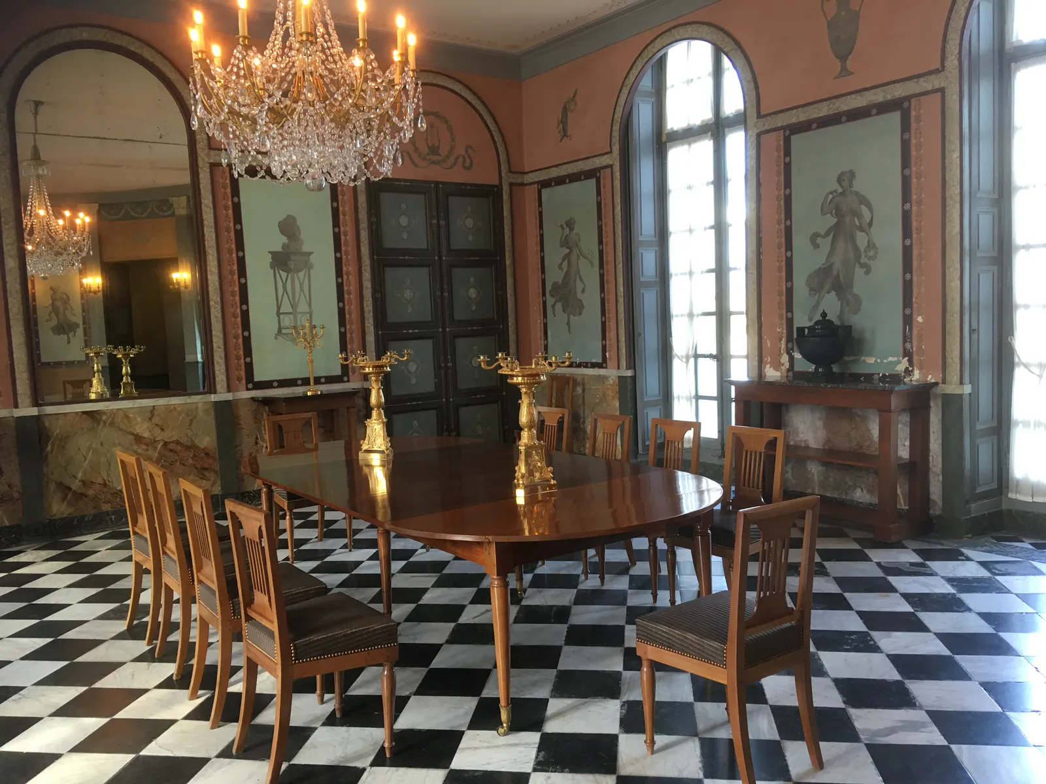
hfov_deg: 61.7
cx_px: 523
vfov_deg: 48.2
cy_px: 392
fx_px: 876
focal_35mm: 29
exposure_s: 1/33
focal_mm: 4.15
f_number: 2.2
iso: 125
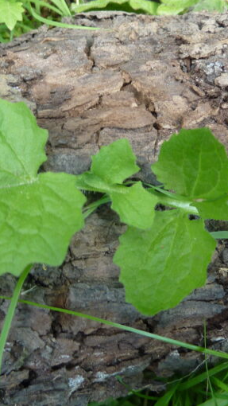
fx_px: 441
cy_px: 187
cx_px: 62
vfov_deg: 49.3
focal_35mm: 41
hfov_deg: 28.7
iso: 80
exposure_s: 1/40
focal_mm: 4.1
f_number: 3.3
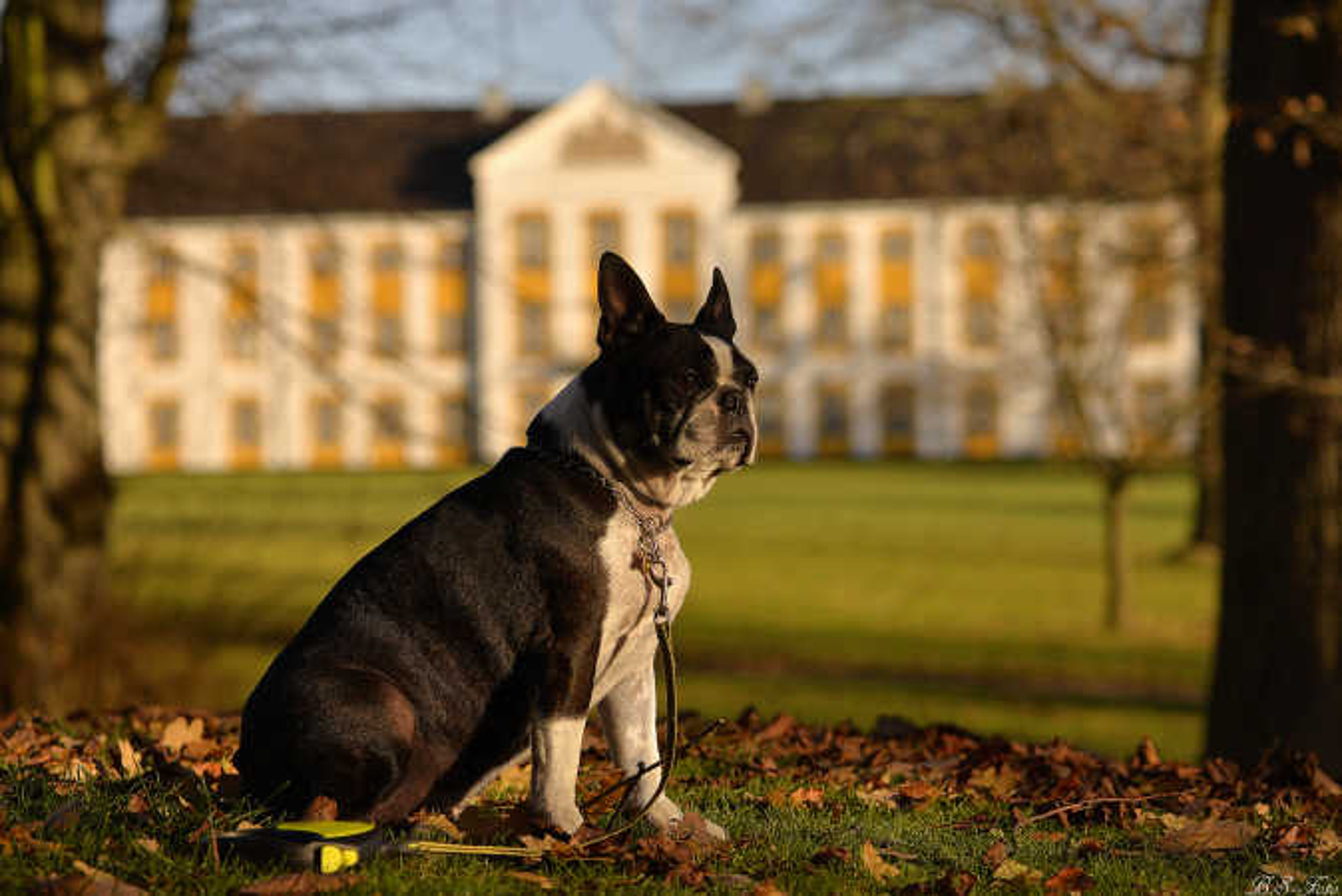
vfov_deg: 13.1
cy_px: 448
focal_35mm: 105
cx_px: 671
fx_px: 3916
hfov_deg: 19.4
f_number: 5.6
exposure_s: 1/1600
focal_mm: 105
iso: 200
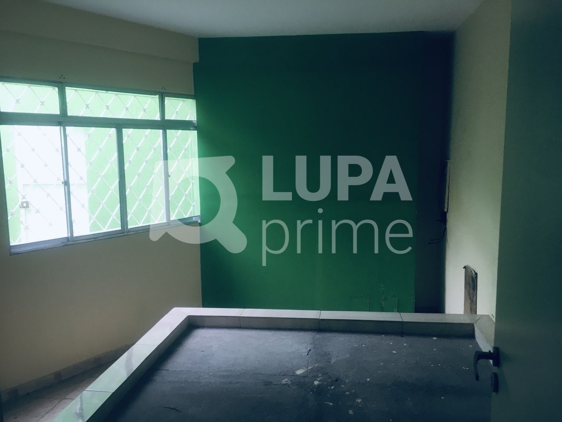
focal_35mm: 29
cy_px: 211
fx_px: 471
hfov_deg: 61.7
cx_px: 281
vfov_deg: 48.2
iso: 50
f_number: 2.2
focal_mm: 4.15
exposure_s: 1/30
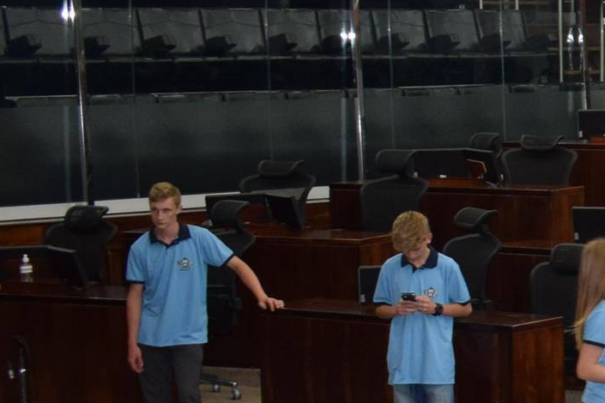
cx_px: 1195
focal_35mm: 124
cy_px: 209
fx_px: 2084
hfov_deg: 14.0
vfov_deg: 11.1
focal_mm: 18
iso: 800
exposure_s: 1/80
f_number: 4
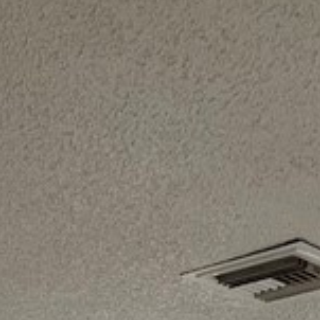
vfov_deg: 15.9
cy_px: 685
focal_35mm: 78
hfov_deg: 22.2
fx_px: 816
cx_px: 157
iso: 50
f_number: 1.8
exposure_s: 1/99
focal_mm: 1.57
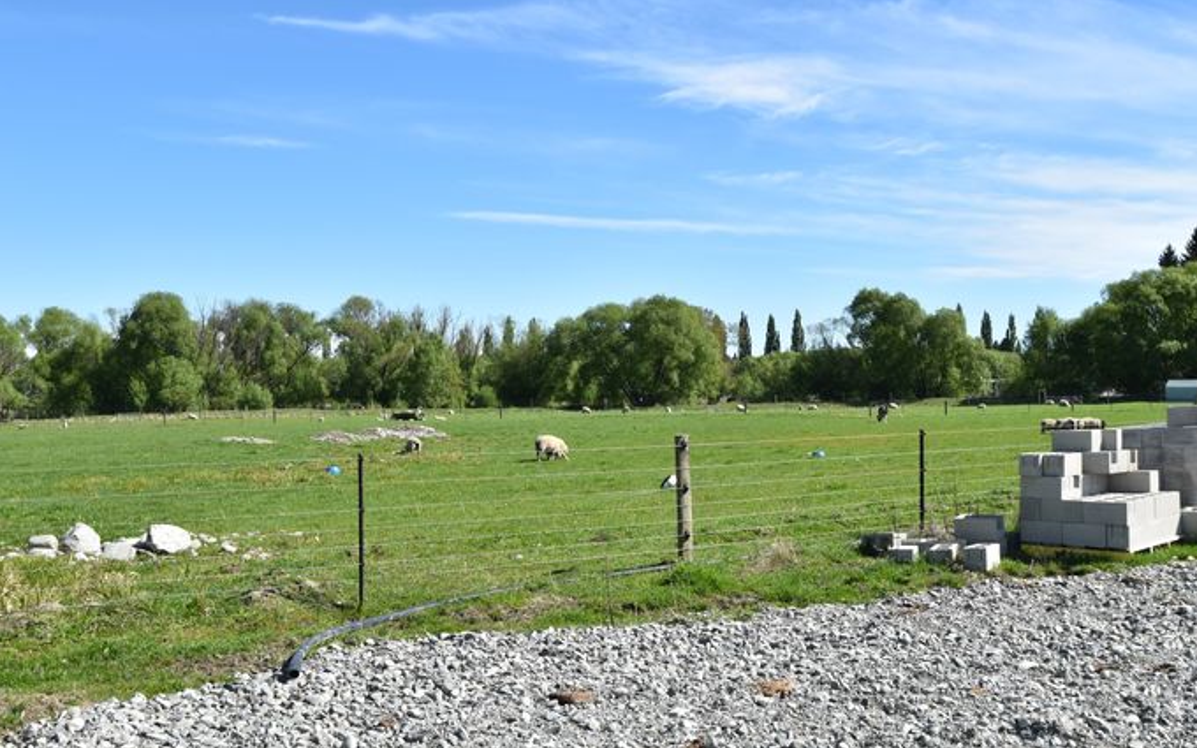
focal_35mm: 38
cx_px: 634
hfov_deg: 51.5
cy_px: 447
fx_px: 1240
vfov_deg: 33.5
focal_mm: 22
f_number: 10
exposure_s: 1/400
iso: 200
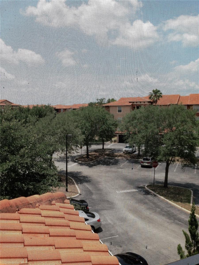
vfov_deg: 55.4
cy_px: 132
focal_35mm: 33
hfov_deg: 42.9
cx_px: 100
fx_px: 253
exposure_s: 1/1130
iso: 50
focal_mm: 4.12
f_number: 2.4
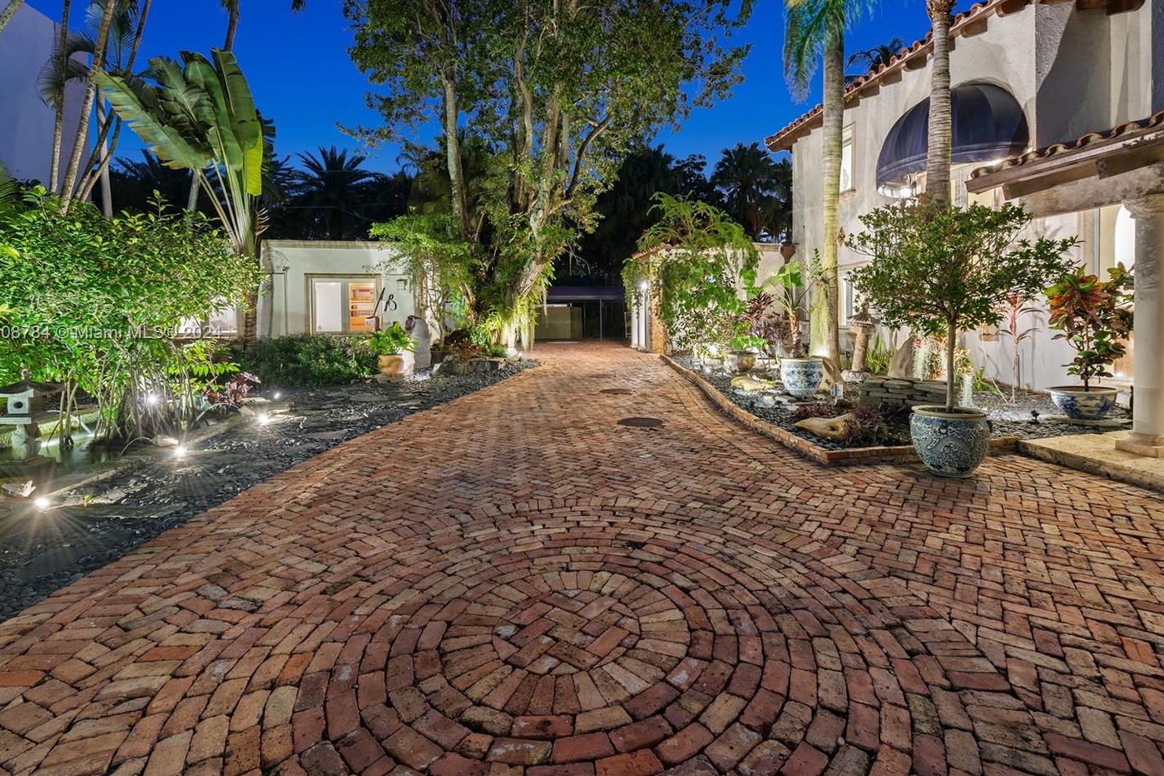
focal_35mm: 16
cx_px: 622
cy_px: 334
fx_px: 517
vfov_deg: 73.3
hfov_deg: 96.6
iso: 200
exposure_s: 5
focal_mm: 14
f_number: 8
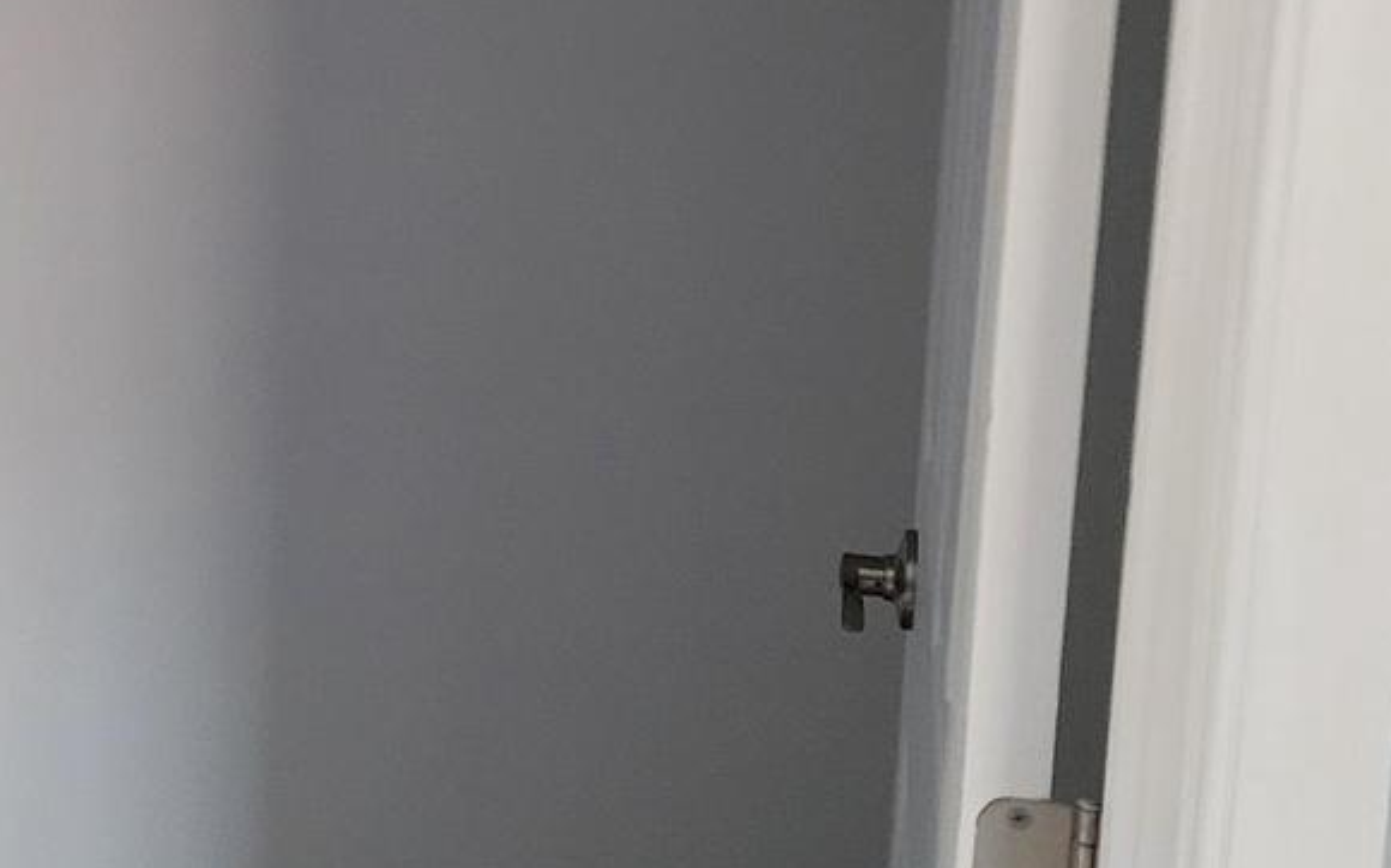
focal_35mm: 73
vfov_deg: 17.5
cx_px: 211
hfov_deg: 27.5
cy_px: 50
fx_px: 2766
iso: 640
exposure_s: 1/24
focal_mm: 5.4
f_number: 1.8
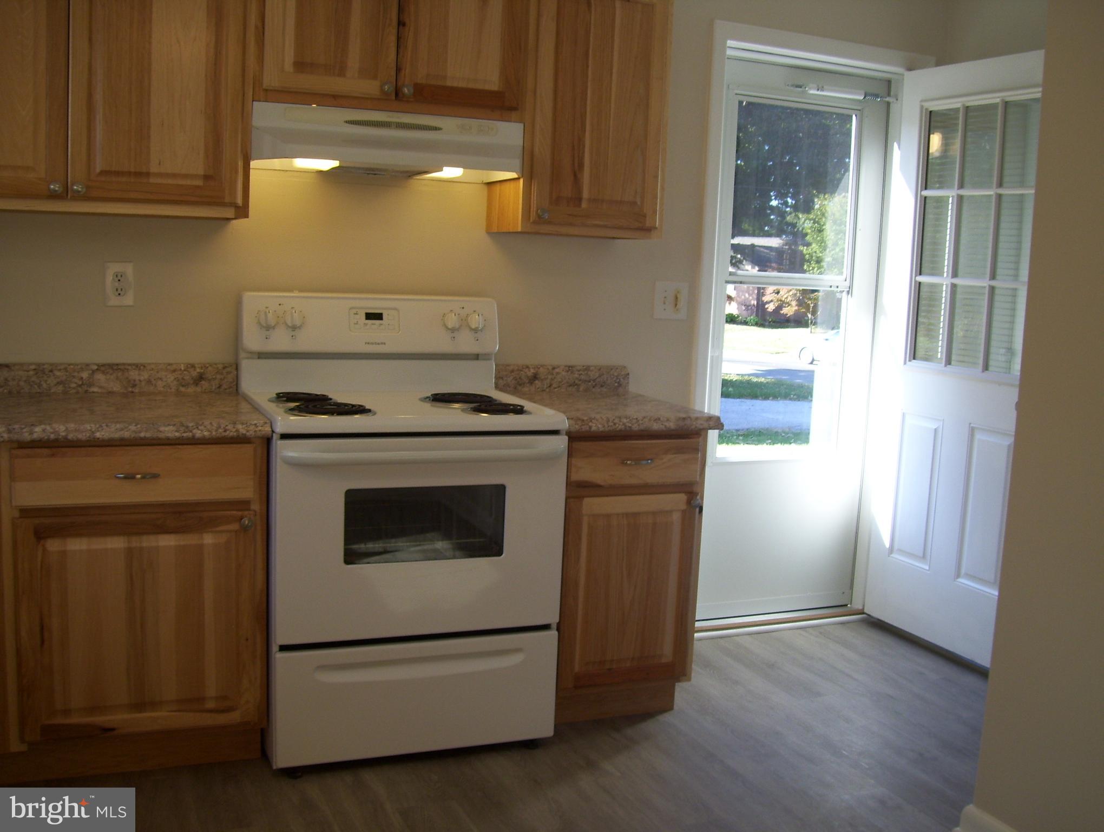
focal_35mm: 36
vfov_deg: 39.7
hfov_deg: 51.3
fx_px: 1150
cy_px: 416
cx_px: 552
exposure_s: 1/100
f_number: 2.7
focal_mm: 6
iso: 80
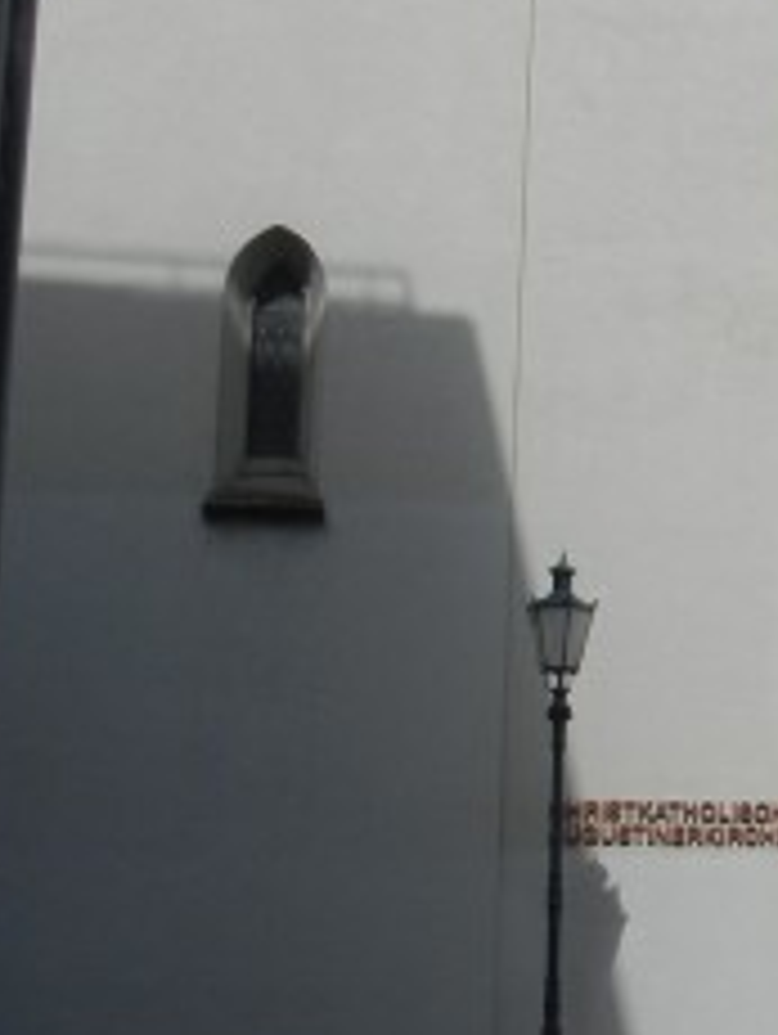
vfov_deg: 19.6
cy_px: 364
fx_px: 2991
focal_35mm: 100
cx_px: 899
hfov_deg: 14.4
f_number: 7
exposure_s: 1/752
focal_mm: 5.4
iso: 160
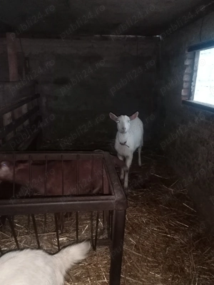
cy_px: 142
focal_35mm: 26
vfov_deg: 67.3
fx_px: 214
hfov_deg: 53.1
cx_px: 107
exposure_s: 1/16.7
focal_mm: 4.25
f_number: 1.8
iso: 888
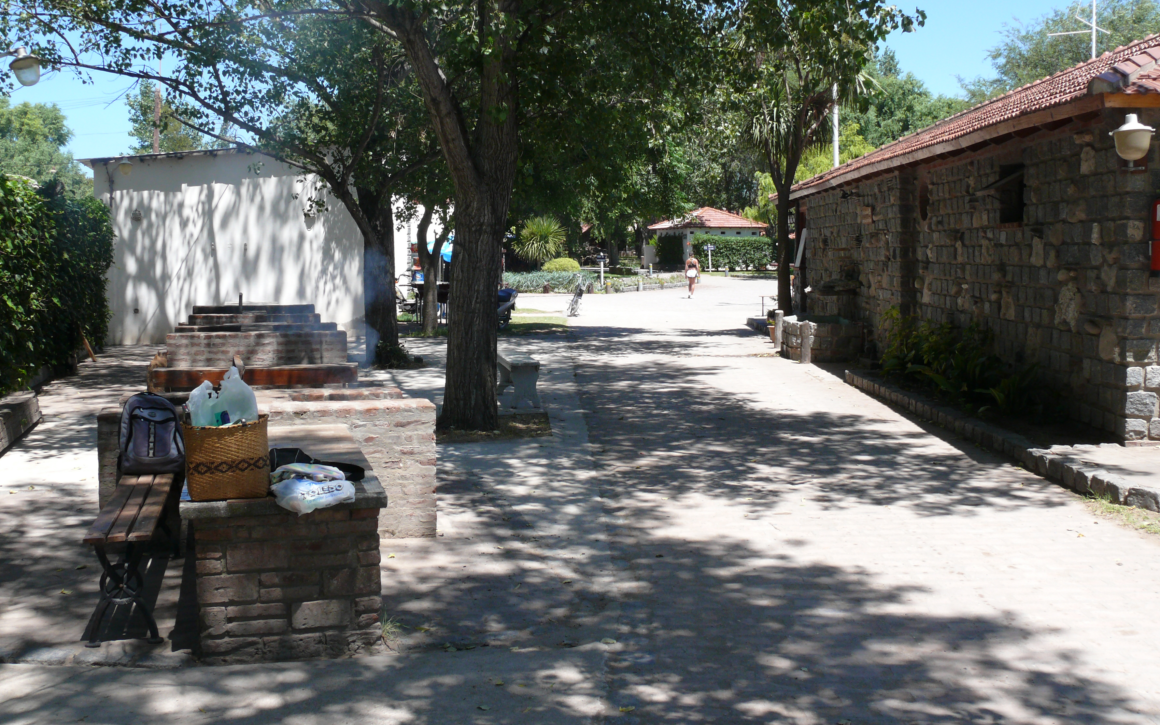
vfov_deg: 33.5
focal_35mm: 38
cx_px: 569
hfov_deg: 51.5
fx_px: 1201
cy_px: 291
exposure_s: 1/250
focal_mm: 7.4
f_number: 5.6
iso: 100
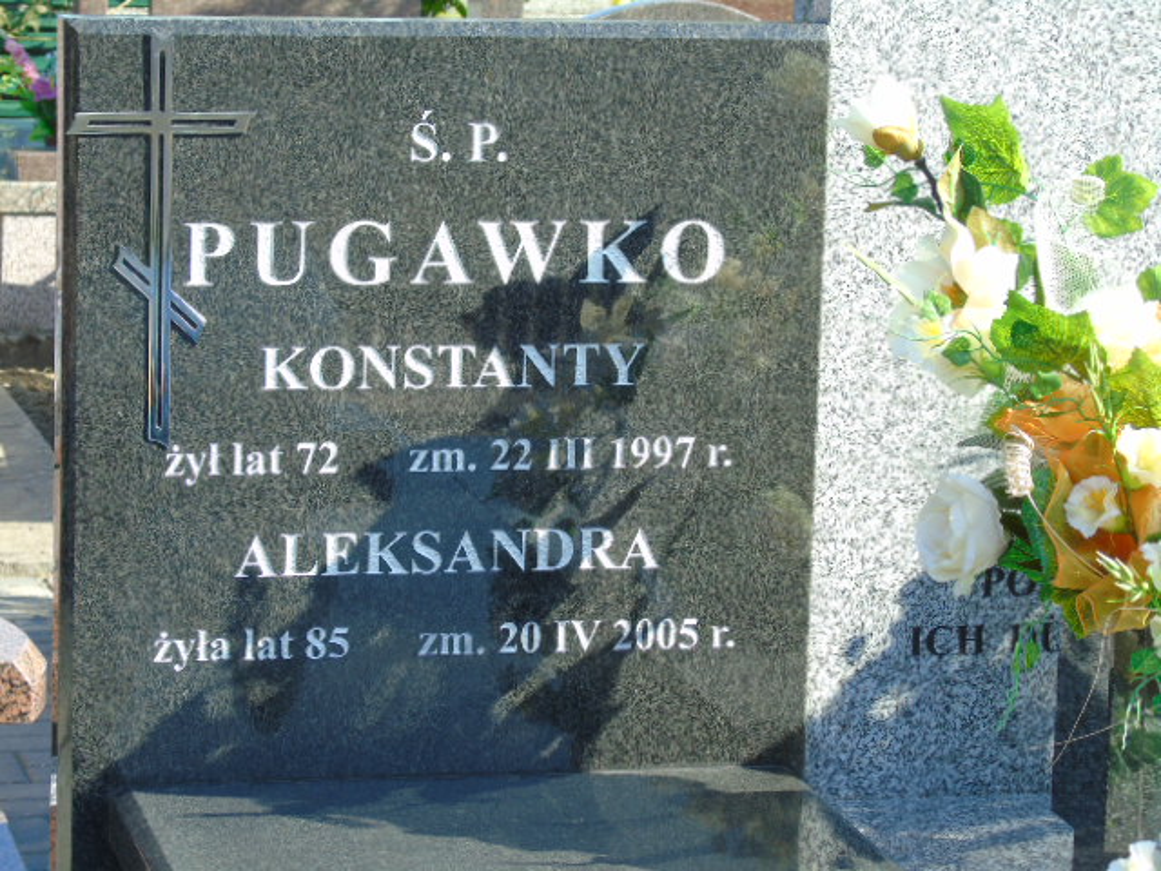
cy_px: 436
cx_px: 580
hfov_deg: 15.9
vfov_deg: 12.0
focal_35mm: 124
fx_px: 4159
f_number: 4.6
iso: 80
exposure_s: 1/125
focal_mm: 22
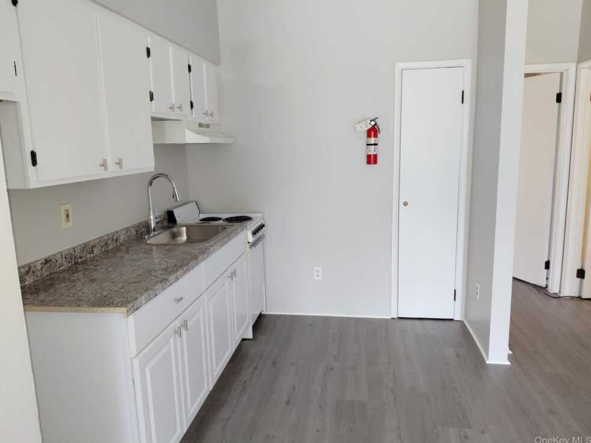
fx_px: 444
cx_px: 289
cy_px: 217
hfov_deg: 67.3
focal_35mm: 26
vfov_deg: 53.0
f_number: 1.8
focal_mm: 4.69
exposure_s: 1/60
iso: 160
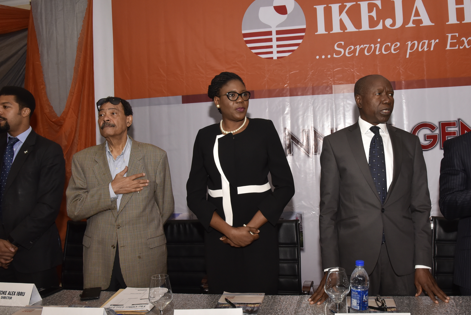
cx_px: 265
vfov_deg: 41.1
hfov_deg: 58.5
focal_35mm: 32
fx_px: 419
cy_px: 163
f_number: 11
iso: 1600
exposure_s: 1/125
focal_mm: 24
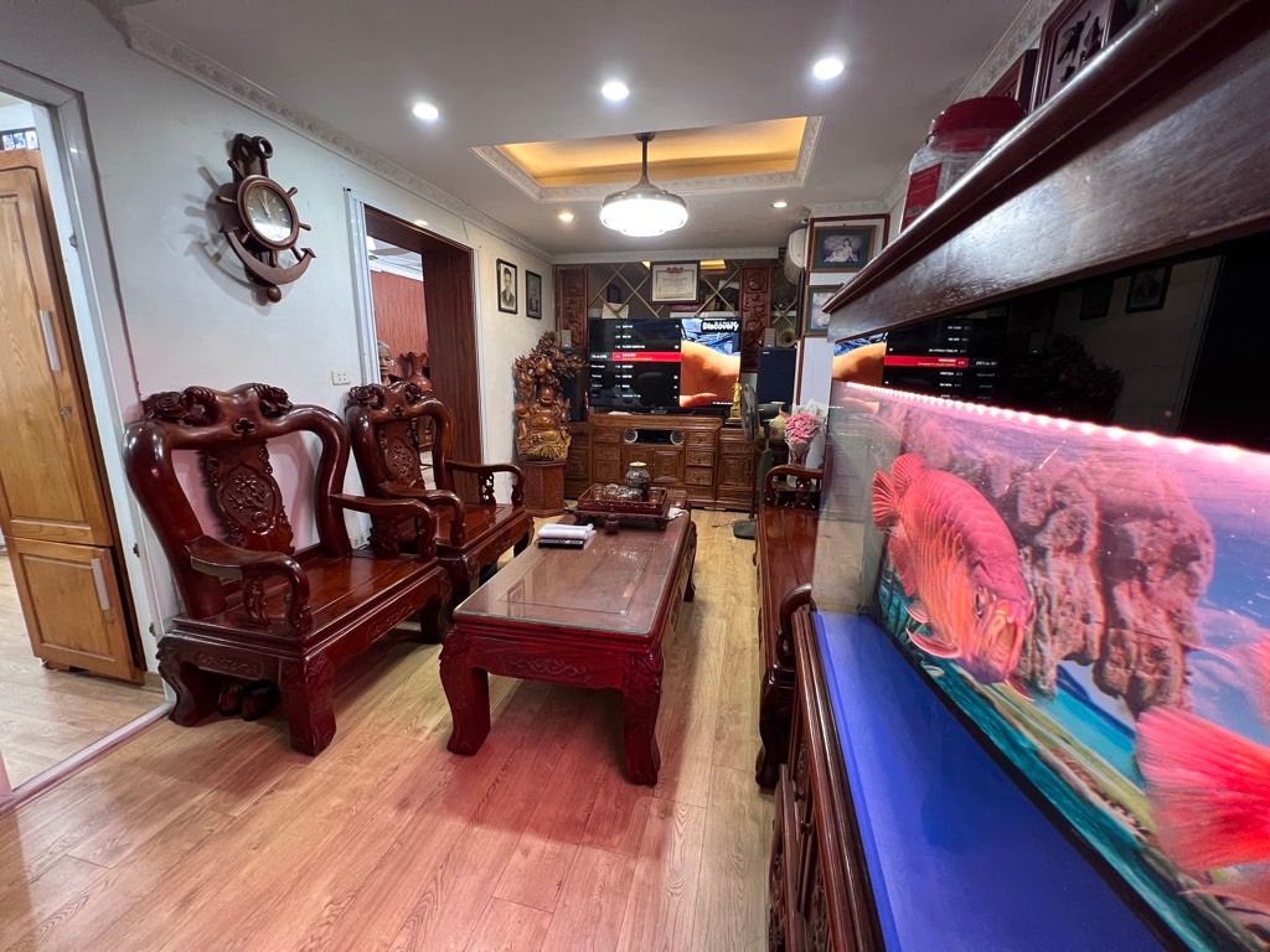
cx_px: 635
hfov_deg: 106.2
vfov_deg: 89.9
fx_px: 477
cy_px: 476
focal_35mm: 13
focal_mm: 1.57
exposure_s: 1/50
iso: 400
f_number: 1.8
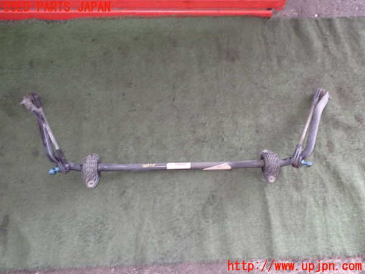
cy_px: 137
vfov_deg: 46.8
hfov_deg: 60.0
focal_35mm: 30
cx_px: 182
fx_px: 316
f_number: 2.3
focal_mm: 5.4
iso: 250
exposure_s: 1/30
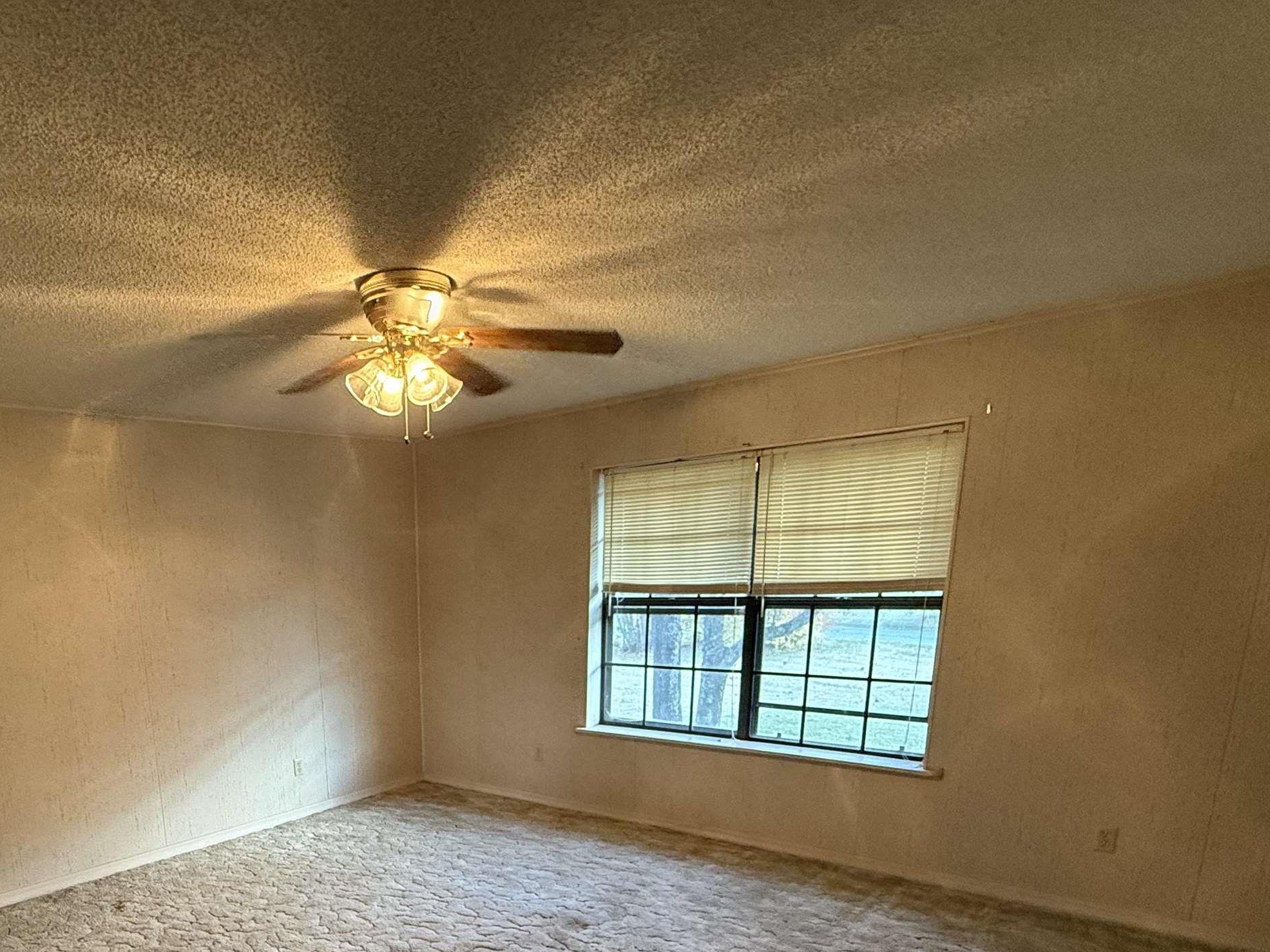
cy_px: 773
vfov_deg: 54.5
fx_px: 844
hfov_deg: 71.2
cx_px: 399
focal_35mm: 23
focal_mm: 2.22
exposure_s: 1/60
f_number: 2.2
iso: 500
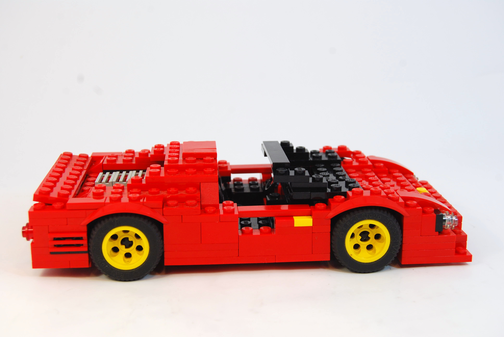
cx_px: 252
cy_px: 168
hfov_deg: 35.0
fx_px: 799
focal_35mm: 57
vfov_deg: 23.8
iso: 180
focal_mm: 38
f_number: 8
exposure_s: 1/60
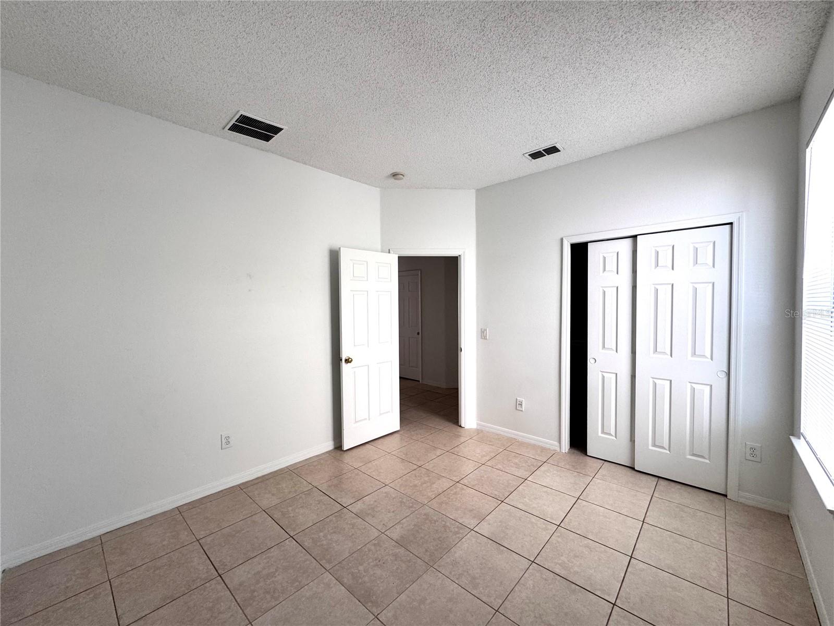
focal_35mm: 14
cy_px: 313
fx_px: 337
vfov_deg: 85.7
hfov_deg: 102.1
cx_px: 417
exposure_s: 1/99
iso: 125
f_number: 2.2
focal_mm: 2.22
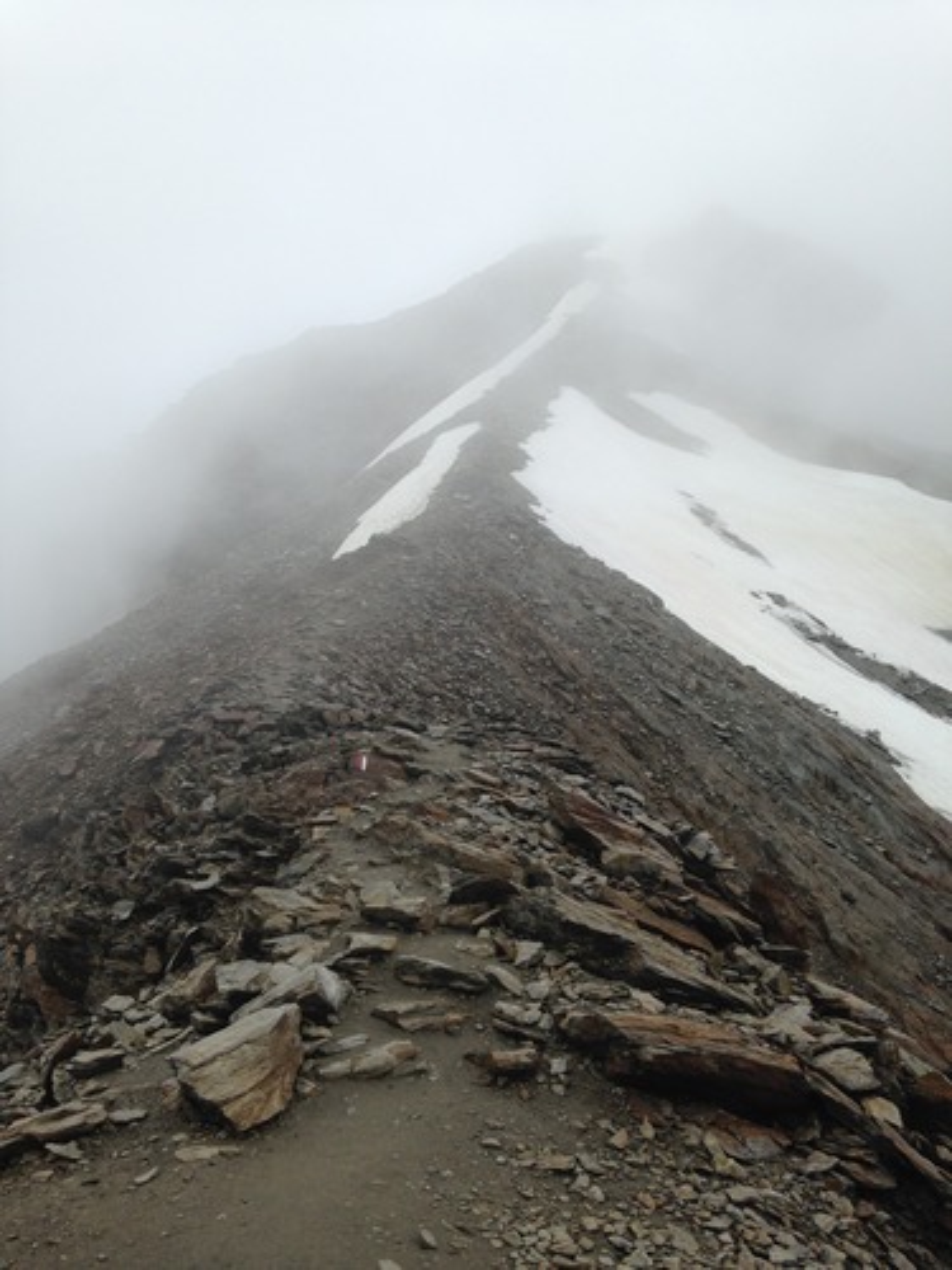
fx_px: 1210
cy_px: 635
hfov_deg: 42.9
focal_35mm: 33
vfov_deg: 55.4
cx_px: 476
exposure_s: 1/1506
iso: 50
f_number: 2.4
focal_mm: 4.12
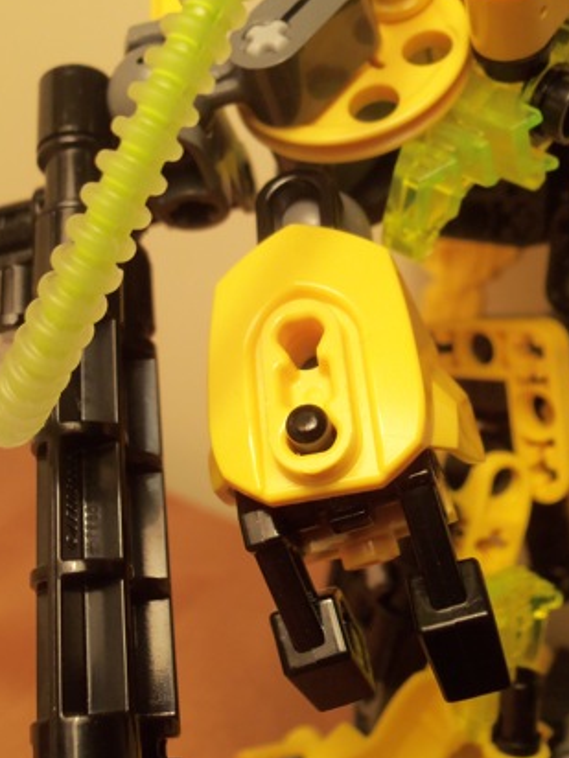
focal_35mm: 45
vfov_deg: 41.9
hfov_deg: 32.2
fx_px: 986
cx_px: 256
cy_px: 300
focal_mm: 5.2
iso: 100
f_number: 3.4
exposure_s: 1/30
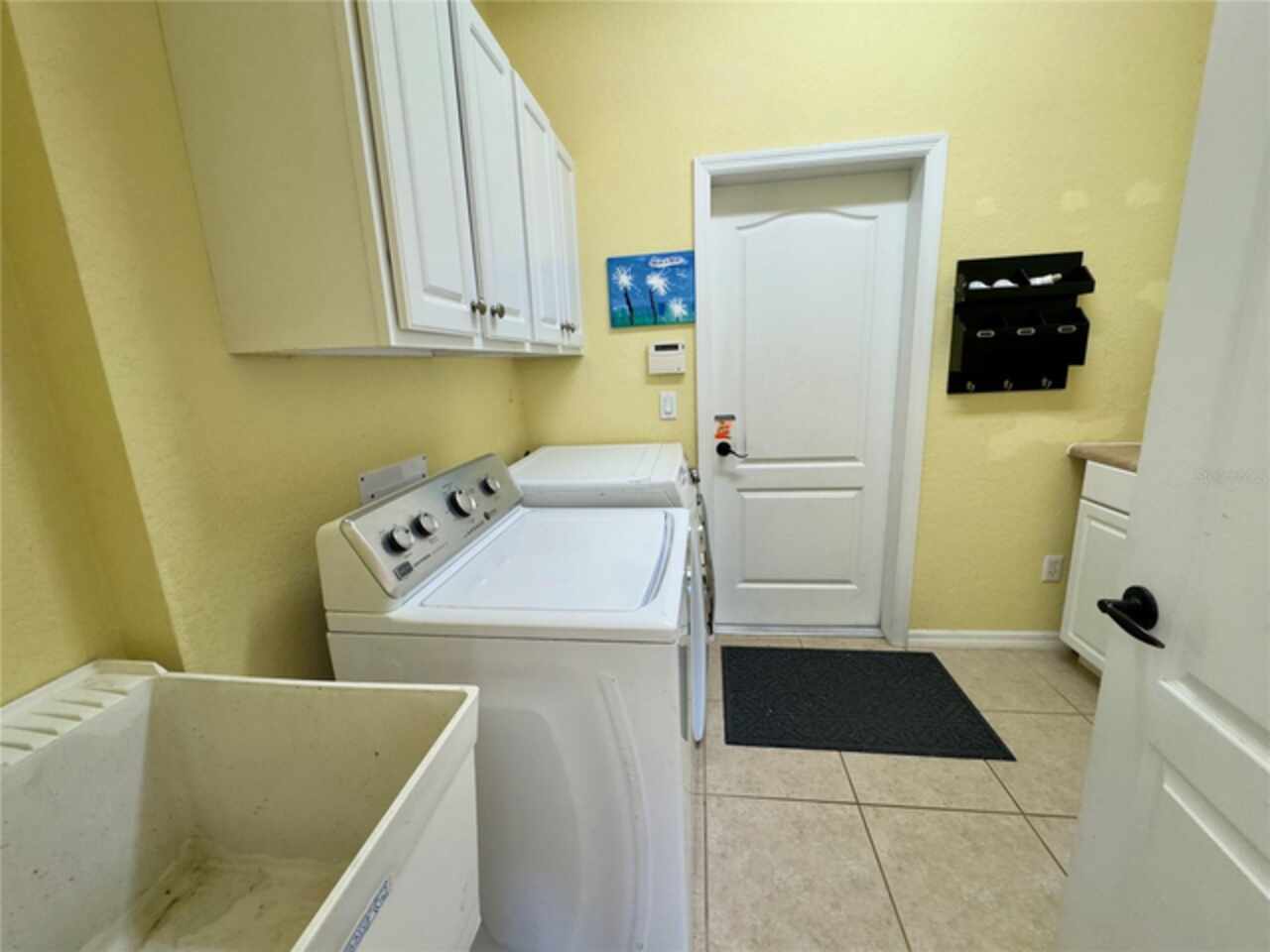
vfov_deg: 85.7
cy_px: 476
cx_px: 635
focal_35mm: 14
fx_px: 514
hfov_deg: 102.1
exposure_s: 1/120
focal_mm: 2.22
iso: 160
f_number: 2.2
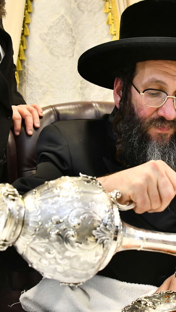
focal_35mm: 66
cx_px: 169
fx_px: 548
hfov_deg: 17.9
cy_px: 138
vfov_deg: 31.9
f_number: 5
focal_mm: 32
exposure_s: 1/160
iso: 2500
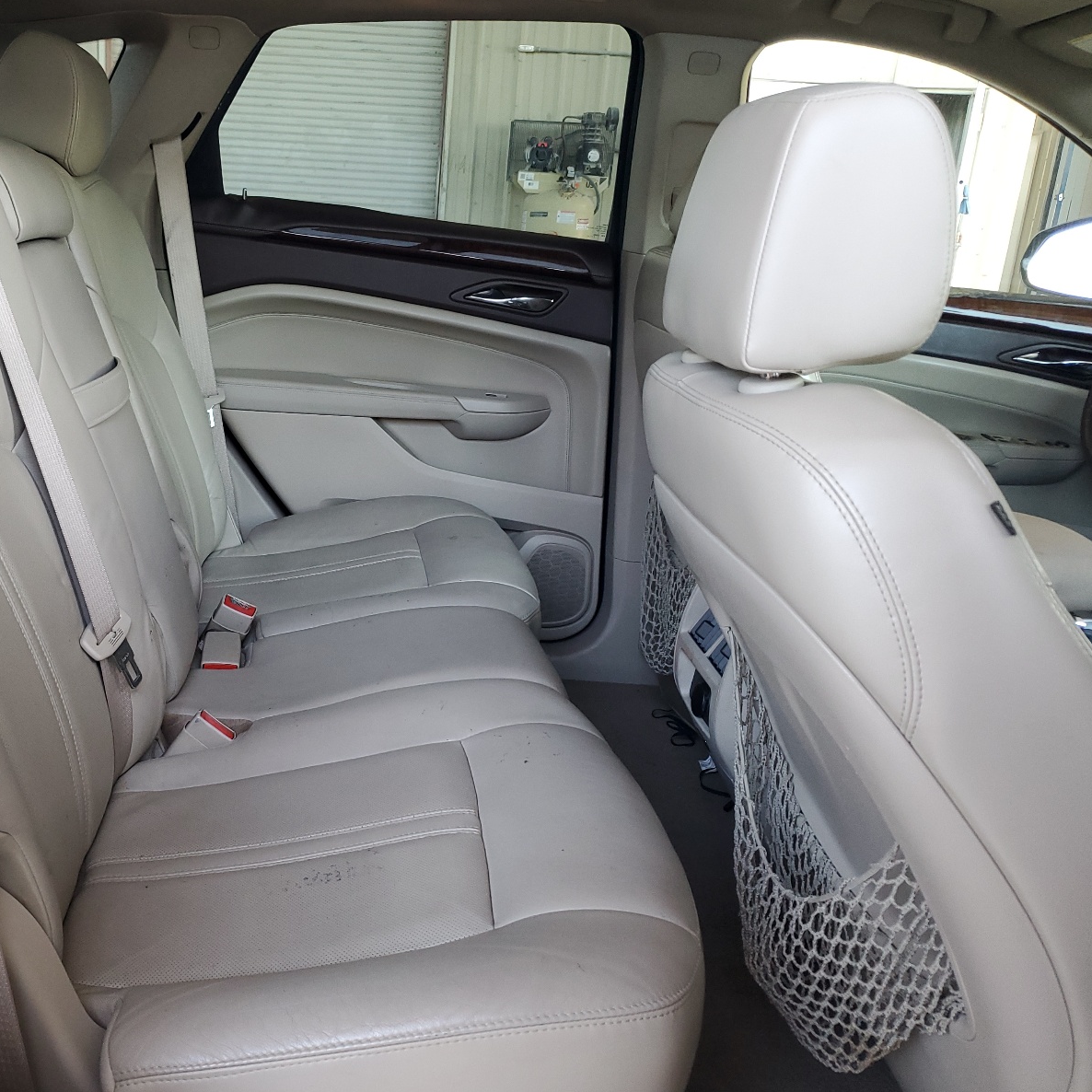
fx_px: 1106
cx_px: 381
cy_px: 541
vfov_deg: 52.5
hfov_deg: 51.7
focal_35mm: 31
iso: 85
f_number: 1.5
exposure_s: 1/60.2
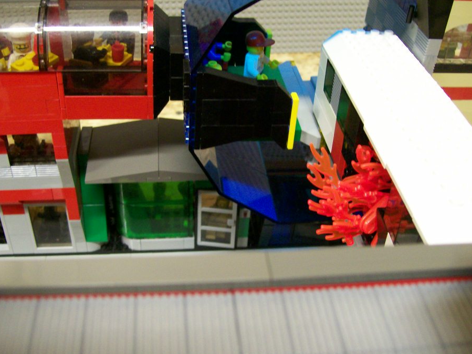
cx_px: 208
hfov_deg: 45.7
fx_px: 559
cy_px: 183
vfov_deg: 35.1
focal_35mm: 41
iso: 160
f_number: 2.7
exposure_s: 1/10.9
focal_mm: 6
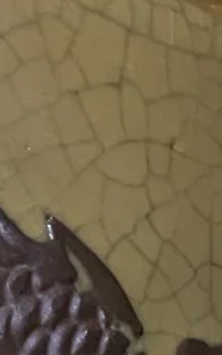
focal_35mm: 177
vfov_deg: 10.1
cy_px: 883
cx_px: -33
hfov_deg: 7.4
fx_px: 1713
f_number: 1.6
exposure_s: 1/50
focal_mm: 4.2
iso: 250
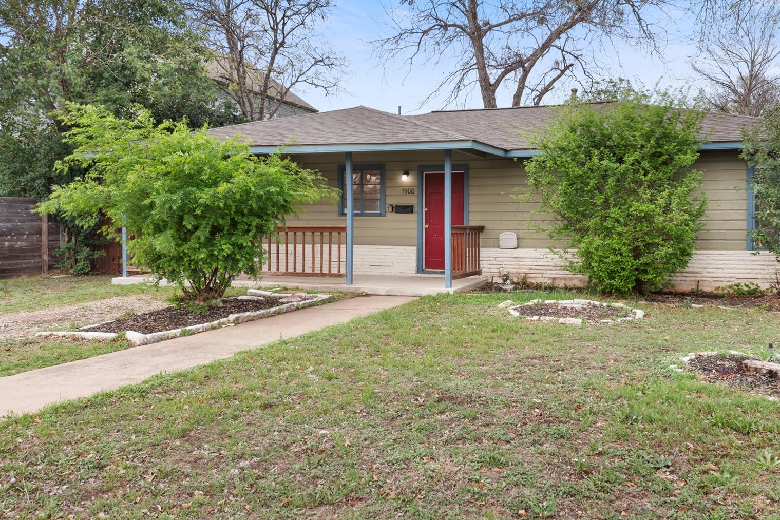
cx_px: 459
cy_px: 216
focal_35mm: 31
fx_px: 672
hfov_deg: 59.9
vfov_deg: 42.2
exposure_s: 1/13
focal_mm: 23
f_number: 8
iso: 400
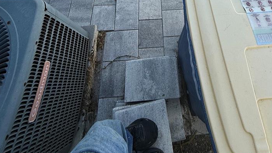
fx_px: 188
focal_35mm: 26
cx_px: 156
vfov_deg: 28.8
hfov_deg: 71.5
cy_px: -75
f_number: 2.2
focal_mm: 2.22
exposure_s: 1/579
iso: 50
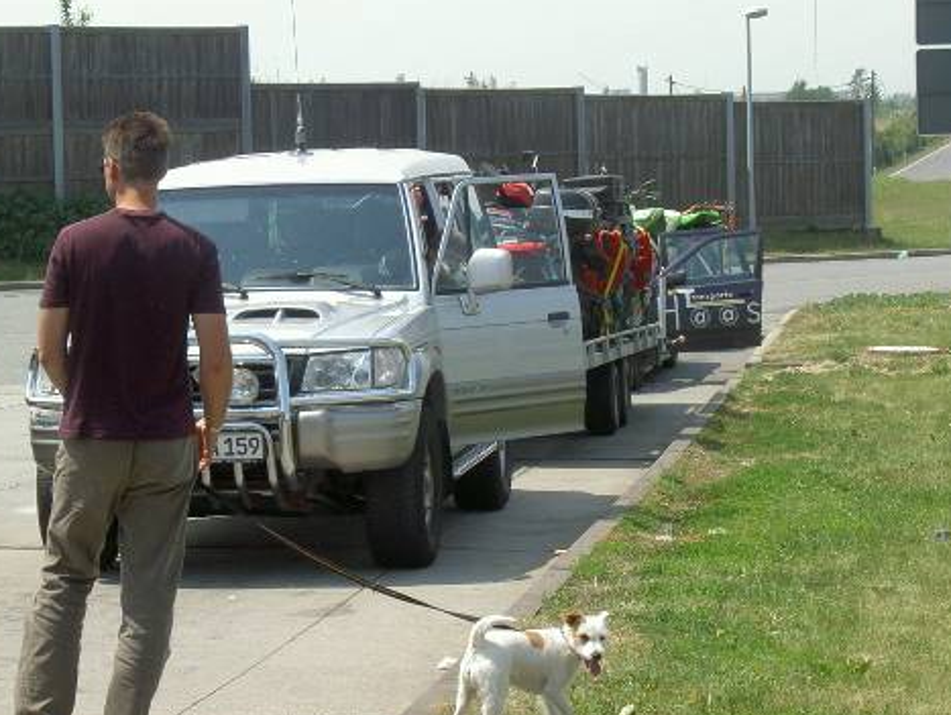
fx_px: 3162
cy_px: 346
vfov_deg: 12.9
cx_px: 395
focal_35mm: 115
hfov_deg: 17.1
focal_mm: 17.4
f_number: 6.8
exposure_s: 1/160
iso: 50
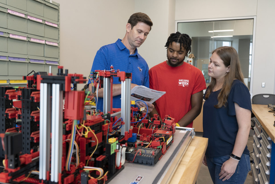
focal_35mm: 32
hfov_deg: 58.7
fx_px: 244
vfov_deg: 41.1
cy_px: 94
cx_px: 141
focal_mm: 31
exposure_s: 1/125
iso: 2000
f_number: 7.1
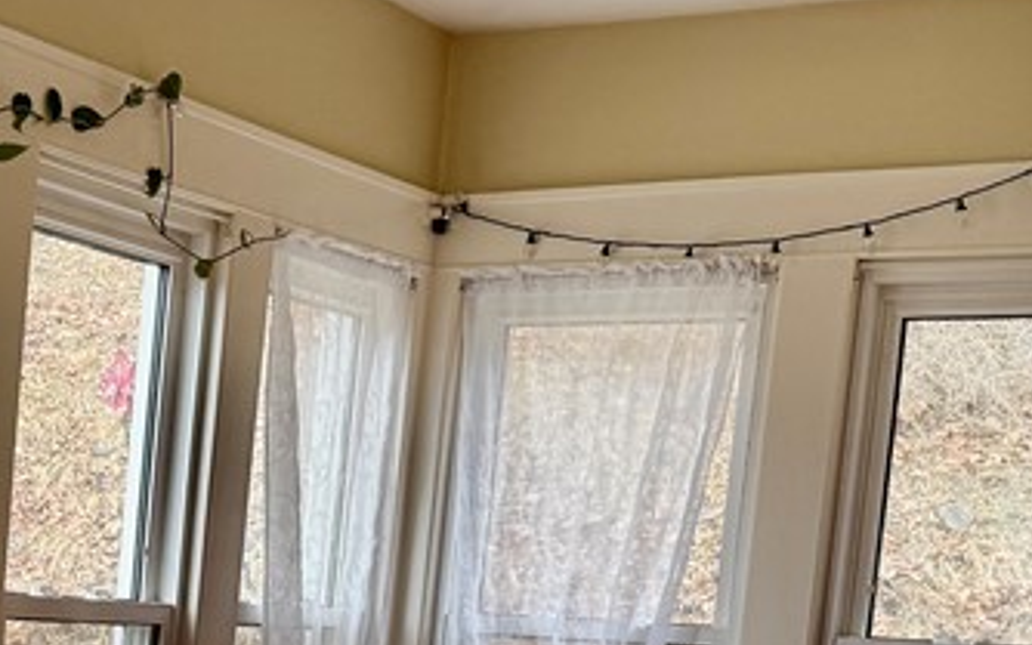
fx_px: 2195
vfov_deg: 15.8
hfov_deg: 24.4
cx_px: -154
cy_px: 861
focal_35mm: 78
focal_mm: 6.76
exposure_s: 1/312
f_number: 1.78
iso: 80
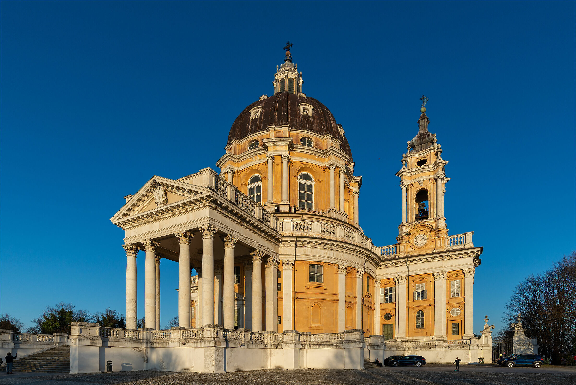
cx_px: 288
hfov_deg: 90.0
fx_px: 288
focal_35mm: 18
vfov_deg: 67.4
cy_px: 192
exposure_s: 1/400
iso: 200
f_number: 10
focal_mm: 18
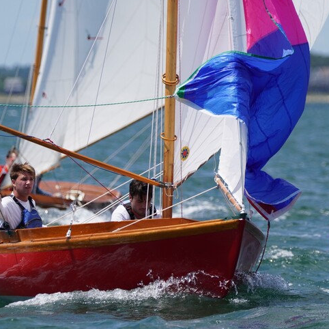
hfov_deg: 2.3
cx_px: 161
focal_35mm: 764
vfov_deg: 2.3
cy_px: 161
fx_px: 8212
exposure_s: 1/1600
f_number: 5.6
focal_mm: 361
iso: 250
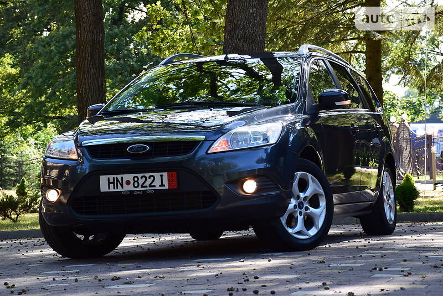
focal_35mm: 112
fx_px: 1386
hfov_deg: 18.2
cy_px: 148
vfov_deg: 12.2
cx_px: 222
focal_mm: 75
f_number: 9
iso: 400
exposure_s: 1/160
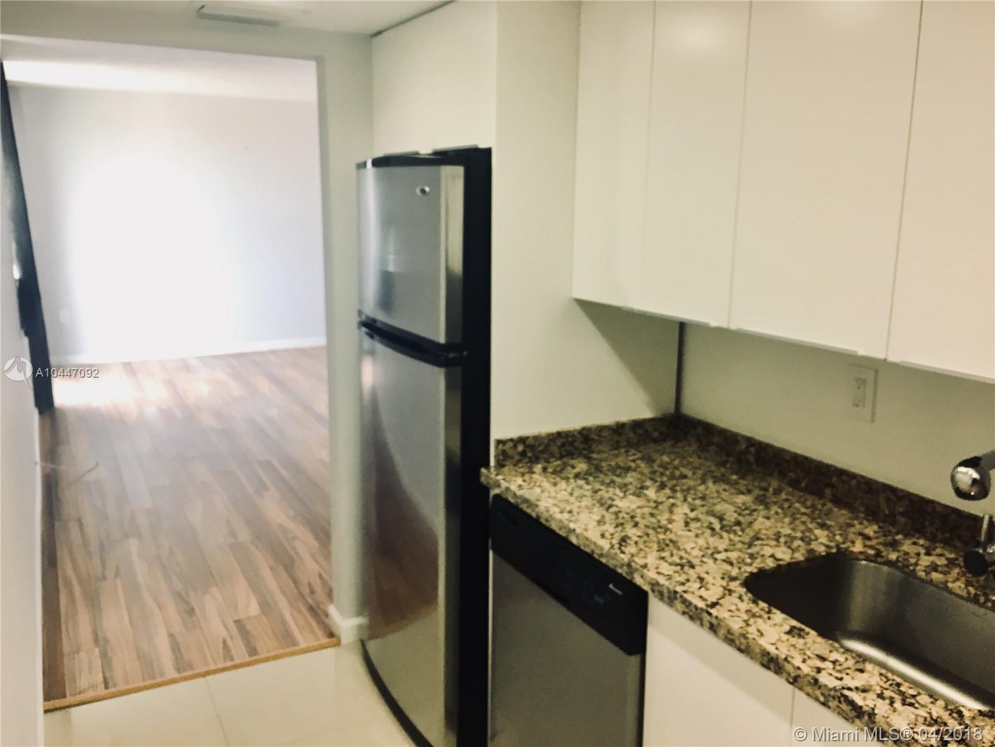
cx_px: 498
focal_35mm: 29
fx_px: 834
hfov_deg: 61.7
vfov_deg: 48.2
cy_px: 374
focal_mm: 4.15
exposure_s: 1/30
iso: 50
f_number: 2.2
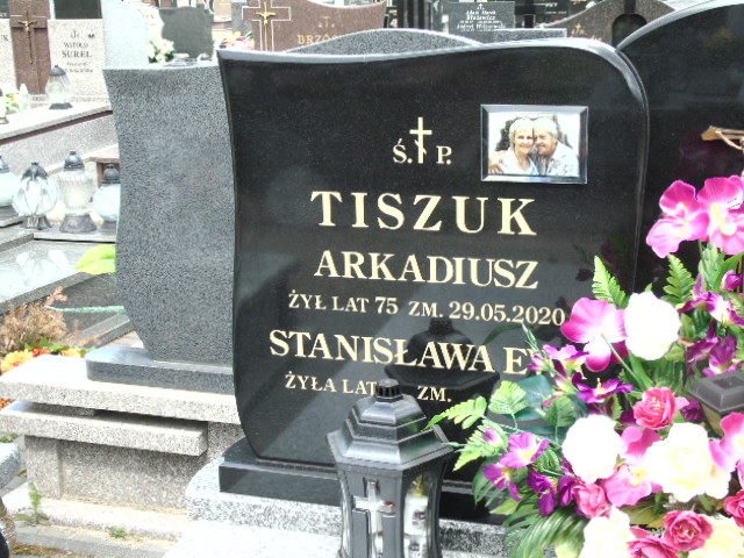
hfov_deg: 35.5
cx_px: 372
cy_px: 279
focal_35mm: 54
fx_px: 1161
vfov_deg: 27.0
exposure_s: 1/125
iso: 80
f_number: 4.3
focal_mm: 9.6
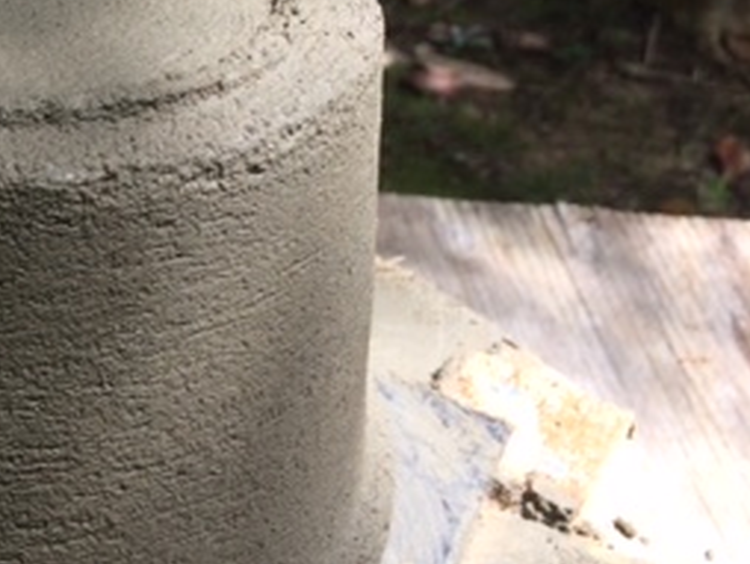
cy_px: 236
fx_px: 1583
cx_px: -189
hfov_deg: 23.9
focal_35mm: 73
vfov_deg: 20.2
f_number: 2.2
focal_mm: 4.15
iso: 32
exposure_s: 1/293
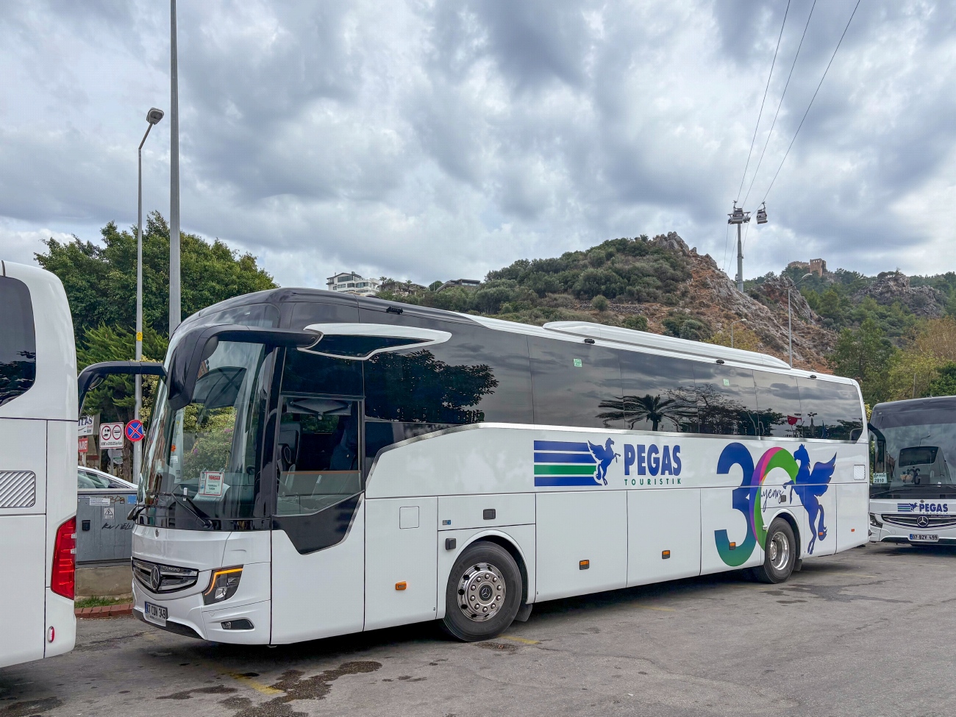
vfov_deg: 53.1
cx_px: 478
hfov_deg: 67.3
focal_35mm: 26
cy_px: 358
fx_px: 718
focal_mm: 5.96
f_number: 1.6
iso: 50
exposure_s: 1/3400
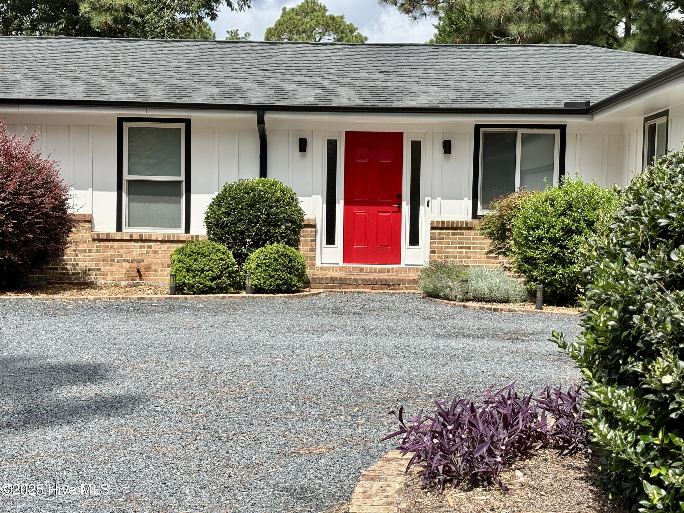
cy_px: 256
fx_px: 1028
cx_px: 342
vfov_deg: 28.0
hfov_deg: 36.8
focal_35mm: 52
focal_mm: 5.96
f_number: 1.6
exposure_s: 1/2747
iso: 32
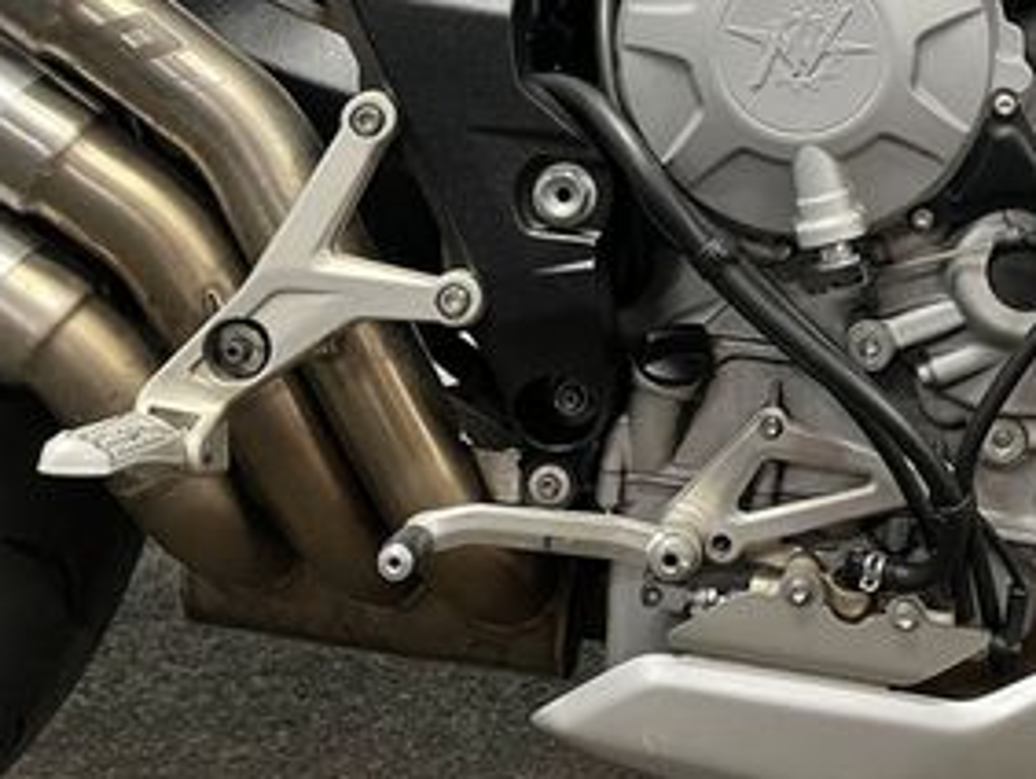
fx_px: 1767
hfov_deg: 31.7
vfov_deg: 23.6
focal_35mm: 59
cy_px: -29
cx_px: 849
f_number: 1.6
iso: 200
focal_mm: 5.1
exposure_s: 1/50
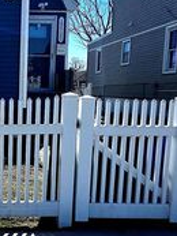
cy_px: 158
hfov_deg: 25.7
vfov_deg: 37.7
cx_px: -42
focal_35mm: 50
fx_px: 340
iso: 50
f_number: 2.2
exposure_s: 1/3333
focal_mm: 2.2
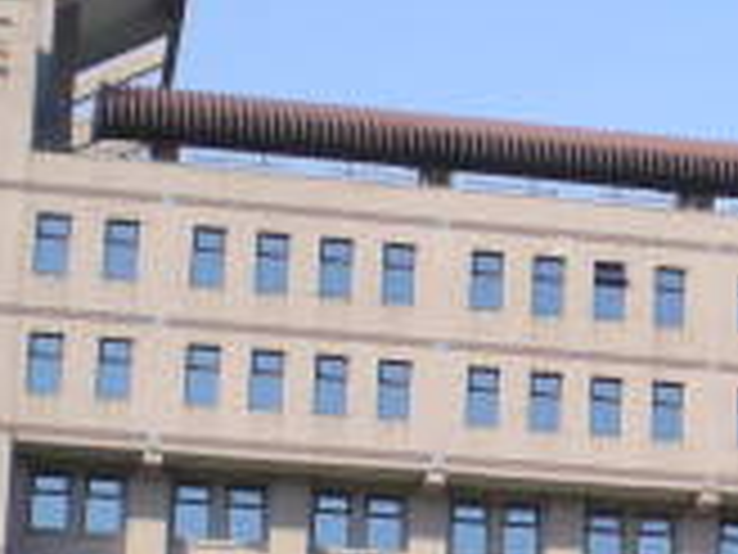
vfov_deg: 9.4
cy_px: 682
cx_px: 878
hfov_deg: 12.5
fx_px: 3305
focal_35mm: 155
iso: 50
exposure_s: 1/192
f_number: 4.6
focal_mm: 6.3
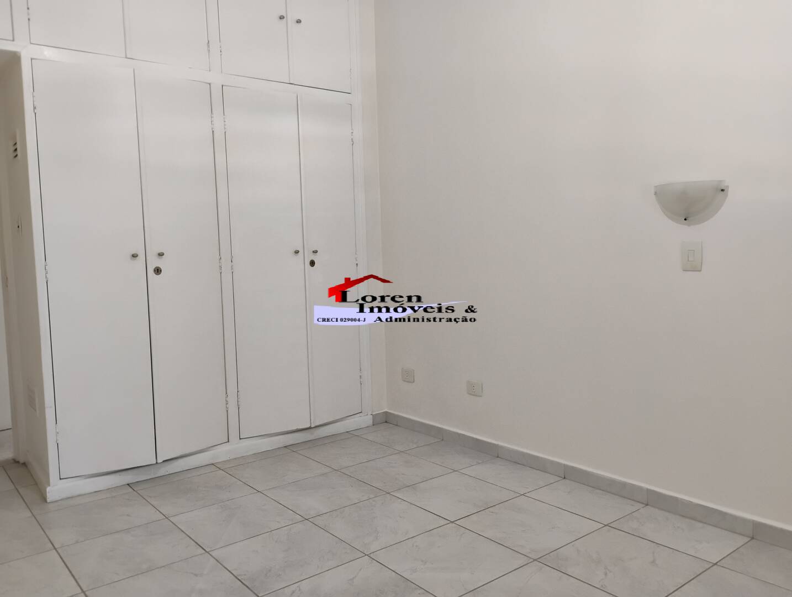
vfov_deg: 49.9
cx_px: 396
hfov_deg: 63.4
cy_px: 298
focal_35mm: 28
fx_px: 642
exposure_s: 1/30
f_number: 1.8
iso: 1213
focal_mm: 4.26
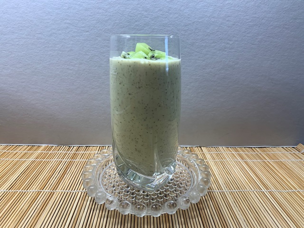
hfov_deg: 67.3
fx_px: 228
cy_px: 114
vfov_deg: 53.1
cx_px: 152
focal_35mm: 26
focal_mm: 4.25
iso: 50
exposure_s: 1/100
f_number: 1.8
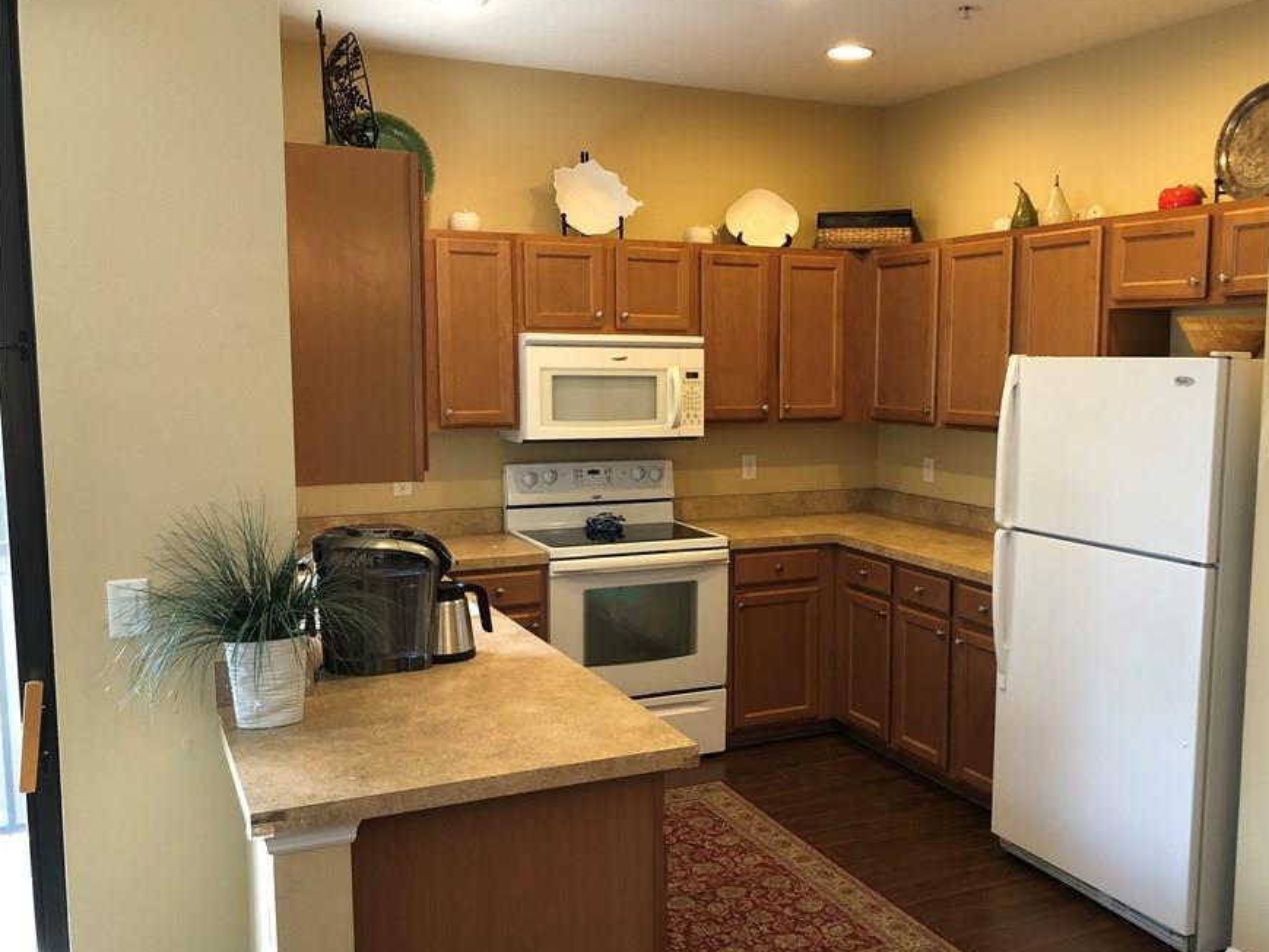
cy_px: 492
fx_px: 1210
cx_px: 745
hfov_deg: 55.0
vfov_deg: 42.9
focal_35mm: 33
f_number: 1.8
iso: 40
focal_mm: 3.99
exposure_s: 1/17
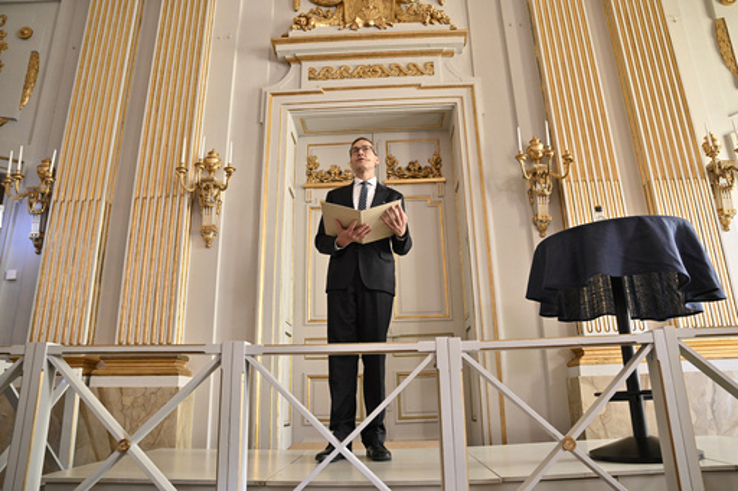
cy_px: 246
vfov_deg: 53.1
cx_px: 369
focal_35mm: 24
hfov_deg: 73.8
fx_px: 492
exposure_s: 1/250
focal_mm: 24
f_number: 4
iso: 2000
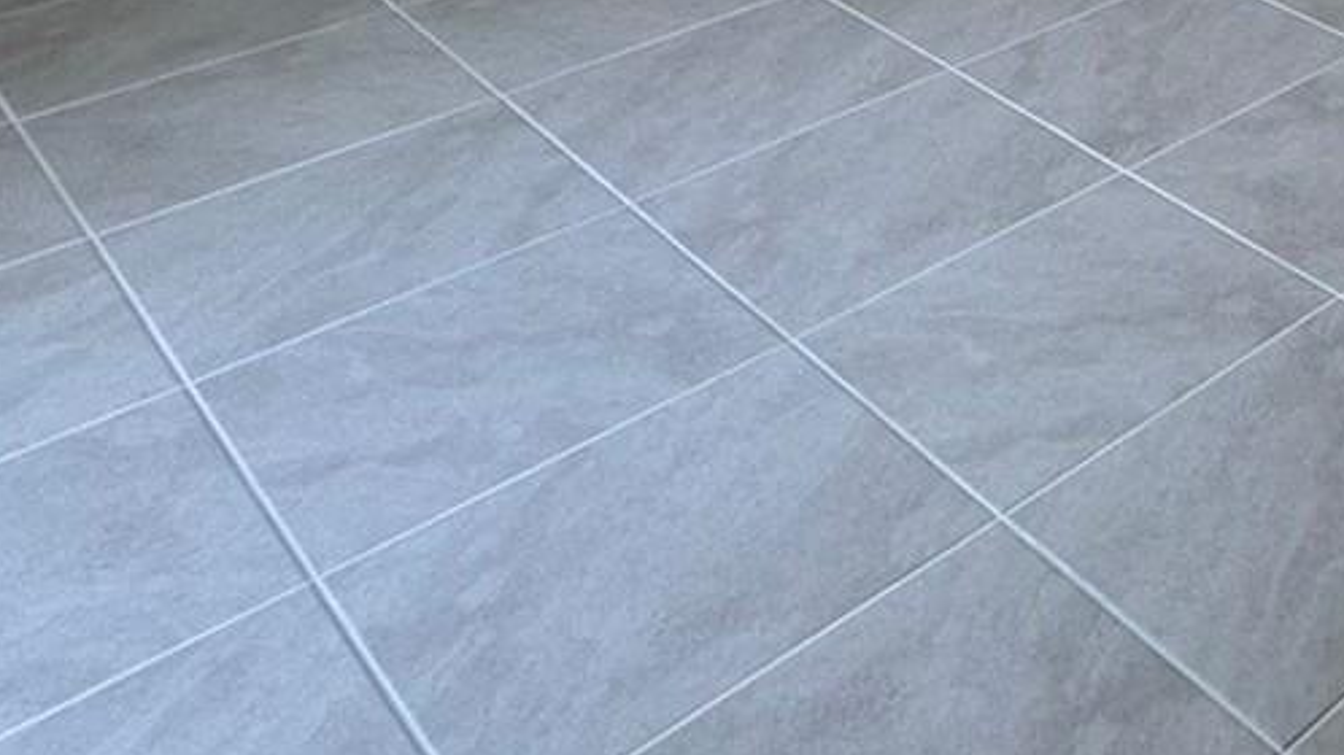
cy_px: -723
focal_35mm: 49
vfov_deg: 17.8
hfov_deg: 32.0
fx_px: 1746
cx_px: 1749
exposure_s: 1/159
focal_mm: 2.22
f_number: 2.2
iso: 40
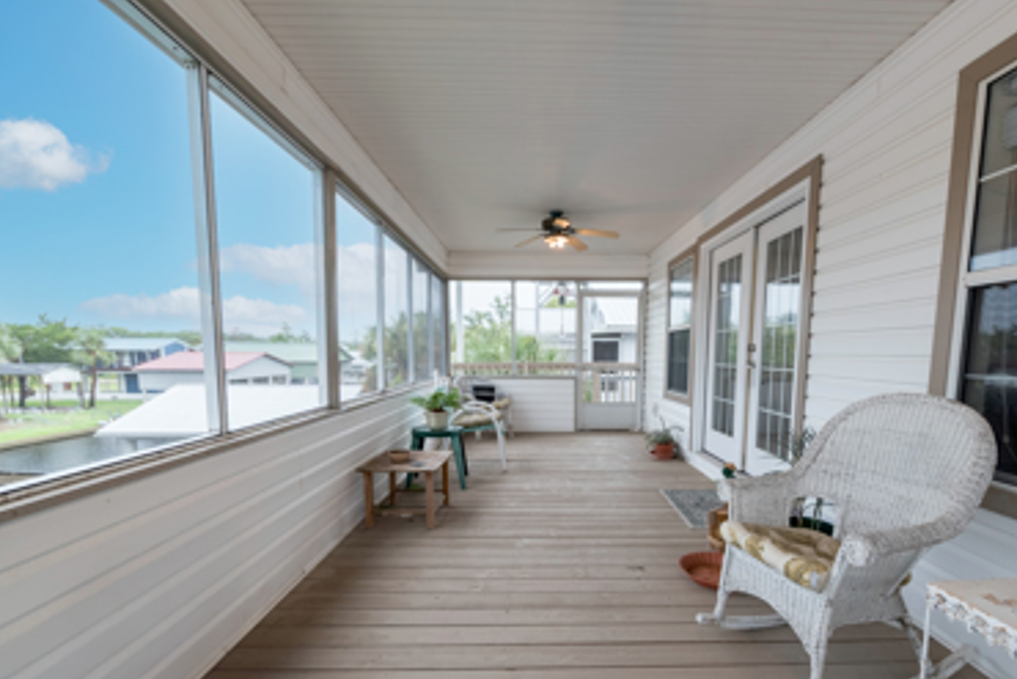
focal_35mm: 17
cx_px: 548
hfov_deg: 93.1
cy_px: 410
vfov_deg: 69.7
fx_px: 480
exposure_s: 1/400
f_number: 8
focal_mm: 14
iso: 400
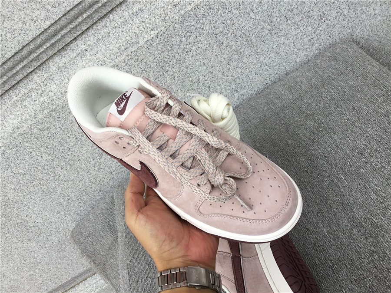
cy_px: 146
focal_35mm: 31
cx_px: 196
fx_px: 350
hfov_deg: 58.4
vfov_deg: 45.4
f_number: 2.4
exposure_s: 1/100
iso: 25
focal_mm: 3.3
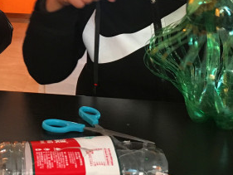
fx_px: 444
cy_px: 17
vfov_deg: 21.8
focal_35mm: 66
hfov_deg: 28.0
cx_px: 11
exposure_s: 1/17
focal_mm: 4.15
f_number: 2.2
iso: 200
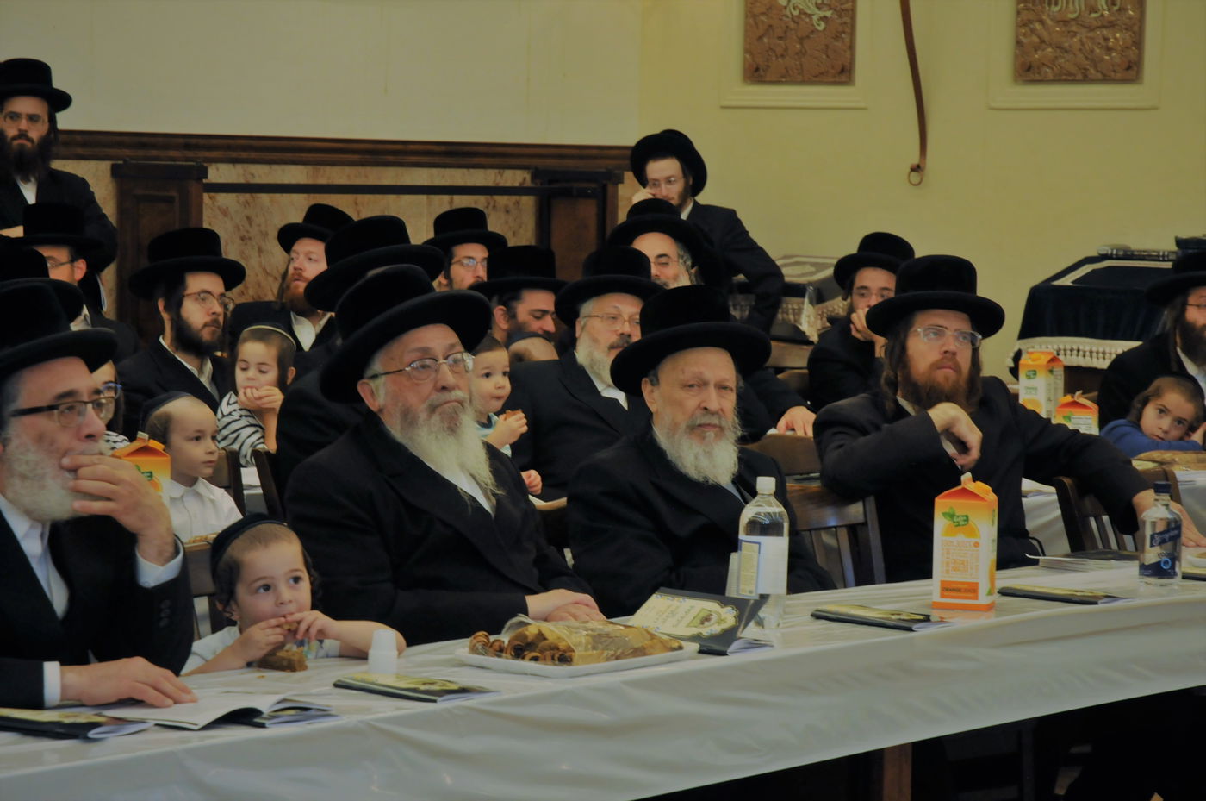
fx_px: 3512
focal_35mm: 105
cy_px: 400
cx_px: 603
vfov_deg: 13.0
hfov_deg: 19.5
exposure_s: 1/60
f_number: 8
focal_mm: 70
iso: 1000
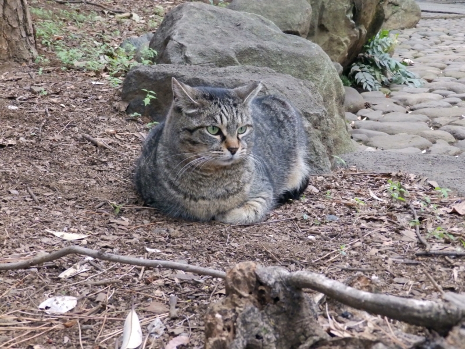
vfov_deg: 27.5
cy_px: 174
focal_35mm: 53
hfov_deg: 36.2
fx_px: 712
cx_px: 232
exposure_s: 1/40
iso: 800
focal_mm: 9.6
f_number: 4.4
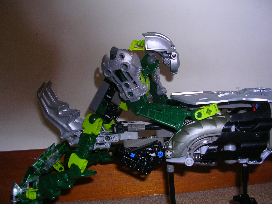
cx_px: 136
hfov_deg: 49.0
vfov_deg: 37.7
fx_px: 299
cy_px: 102
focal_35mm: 38
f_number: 2.8
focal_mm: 5.8
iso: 50
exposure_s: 1/60.1
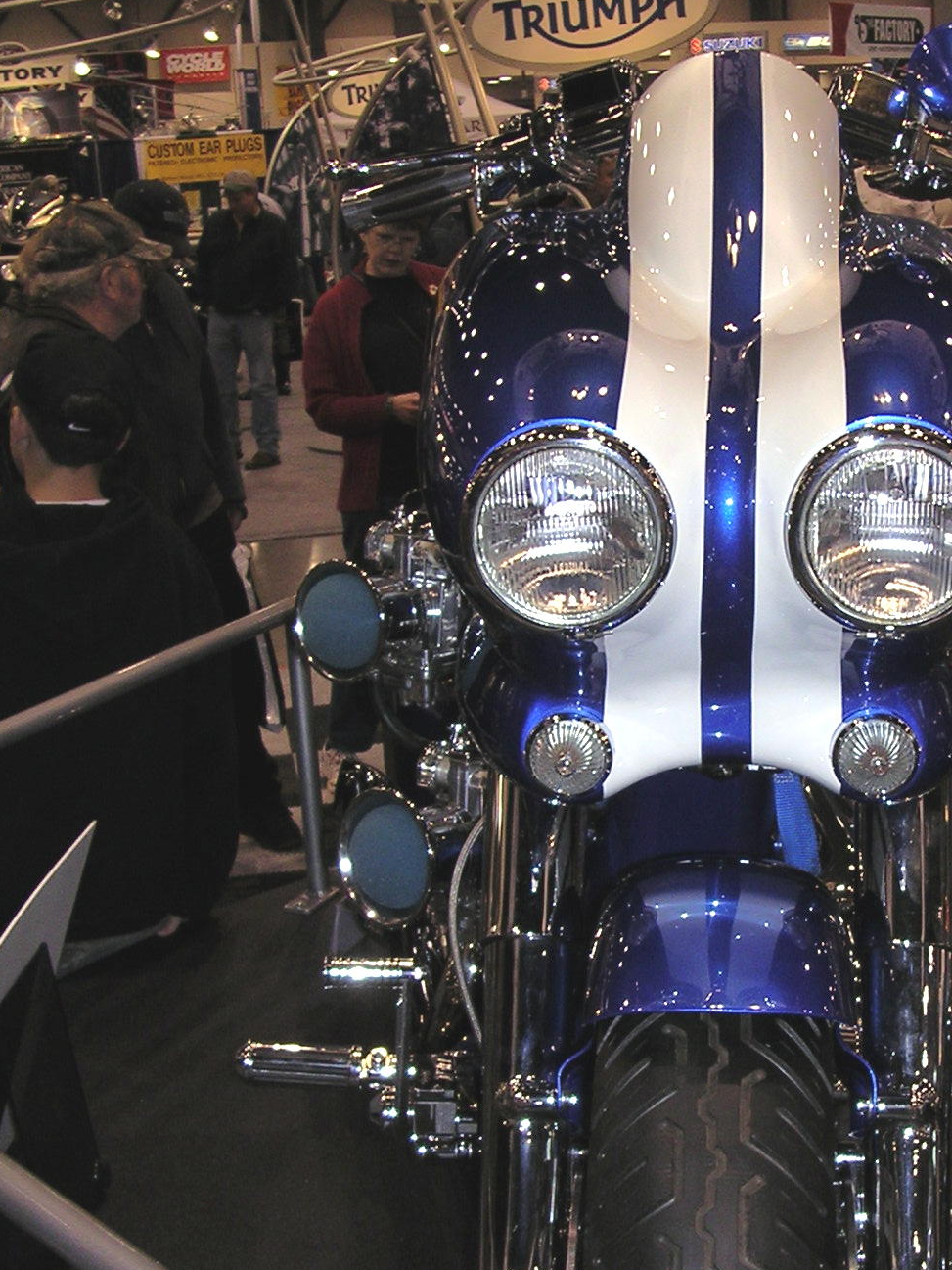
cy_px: 727
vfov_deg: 32.1
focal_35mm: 60
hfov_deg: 24.1
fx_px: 2200
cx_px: 733
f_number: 2.8
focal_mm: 5.8
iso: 100
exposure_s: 1/60.1
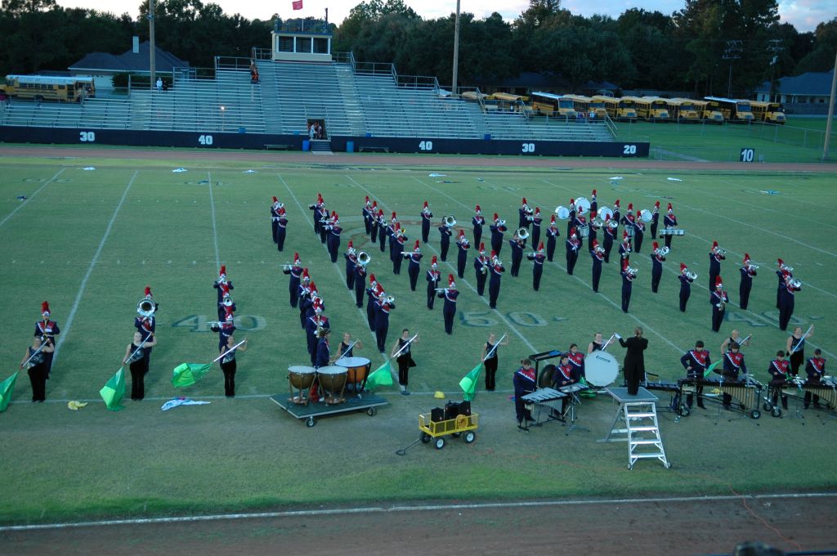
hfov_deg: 41.2
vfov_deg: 28.0
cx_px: 418
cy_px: 278
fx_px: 1115
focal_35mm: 48
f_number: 2.8
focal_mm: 32
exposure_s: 1/60
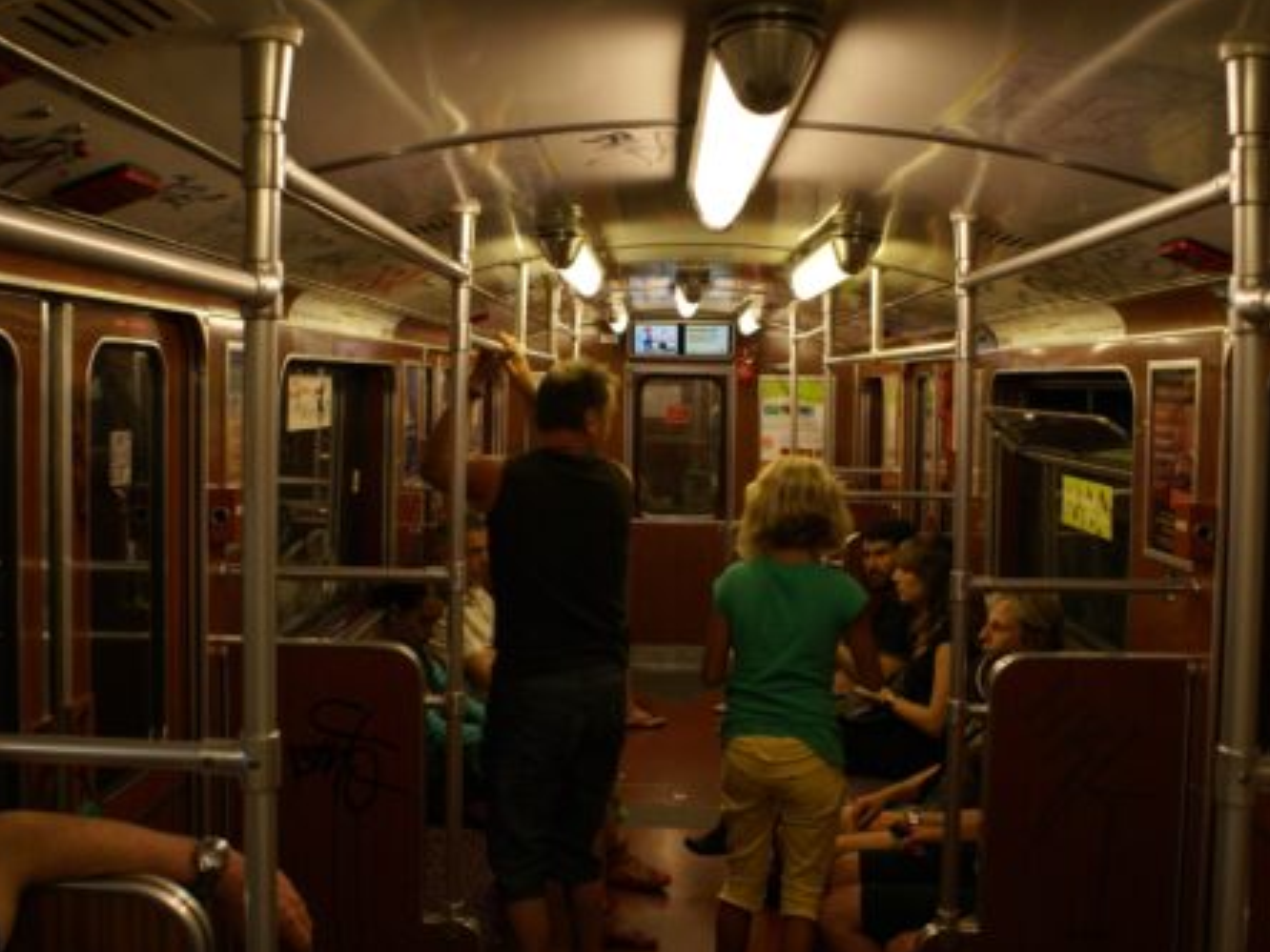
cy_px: 443
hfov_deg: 47.9
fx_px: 1431
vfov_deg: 36.8
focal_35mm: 39
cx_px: 641
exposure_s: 1/30
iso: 250
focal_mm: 20
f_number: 4
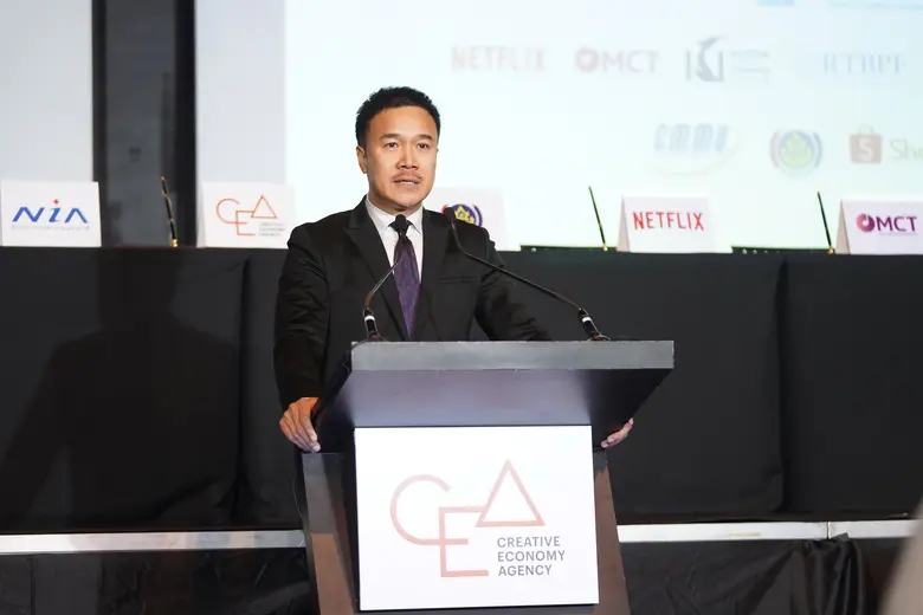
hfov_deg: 19.1
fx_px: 2743
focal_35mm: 107
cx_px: 462
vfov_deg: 12.8
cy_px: 308
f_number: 2.8
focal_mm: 107
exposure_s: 1/125
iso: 2500
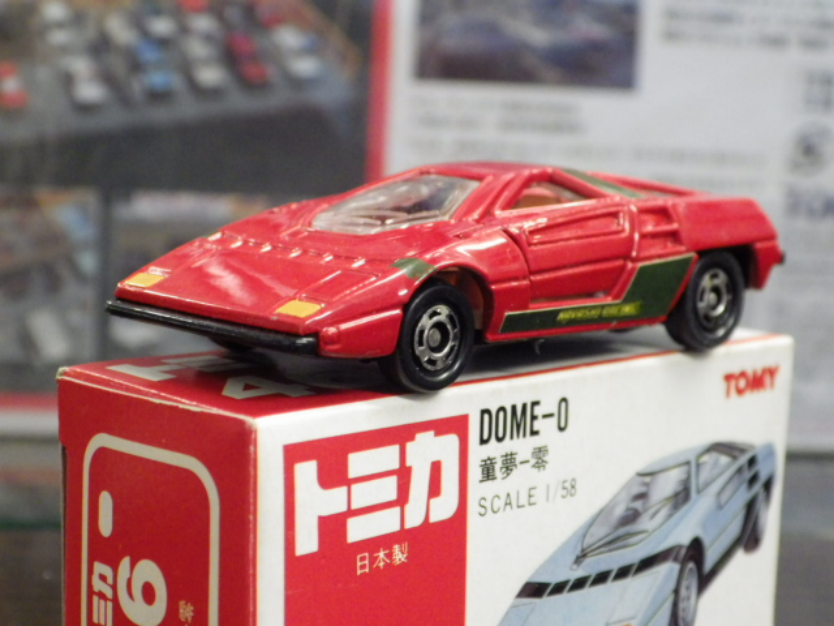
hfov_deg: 27.4
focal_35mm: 71
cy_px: 313
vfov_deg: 20.7
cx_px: 417
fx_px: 1711
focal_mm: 12.8
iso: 800
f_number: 4.2
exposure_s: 1/30
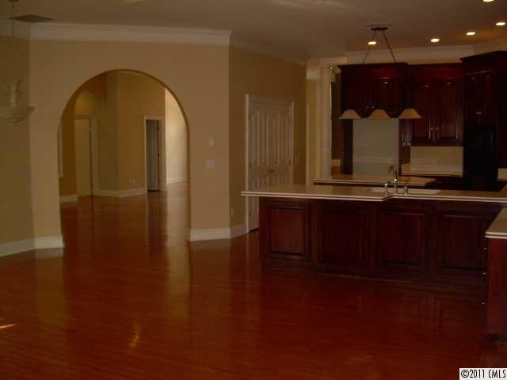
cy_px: 190
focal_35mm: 38
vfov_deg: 37.7
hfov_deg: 49.0
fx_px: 557
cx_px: 254
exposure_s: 1/60
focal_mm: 6.3
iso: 130
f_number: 2.8
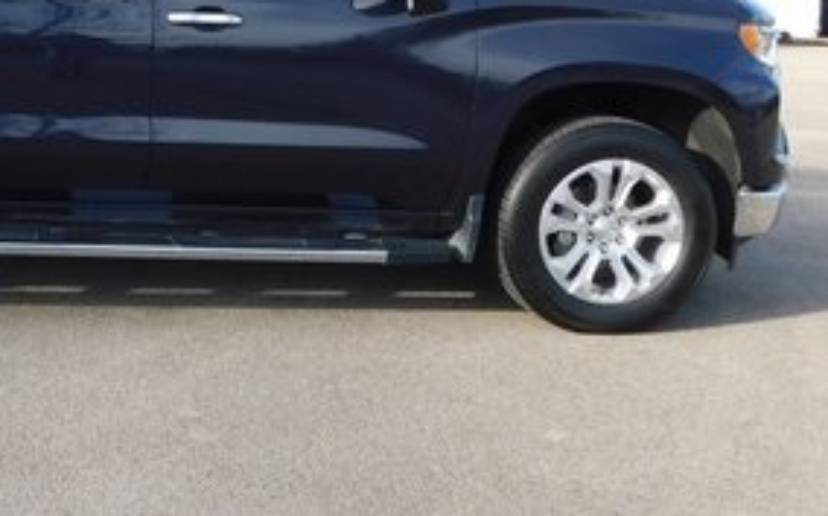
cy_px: 76
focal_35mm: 55
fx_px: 1240
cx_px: 55
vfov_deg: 23.0
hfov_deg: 34.5
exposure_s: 1/500
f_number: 3
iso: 125
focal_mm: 4
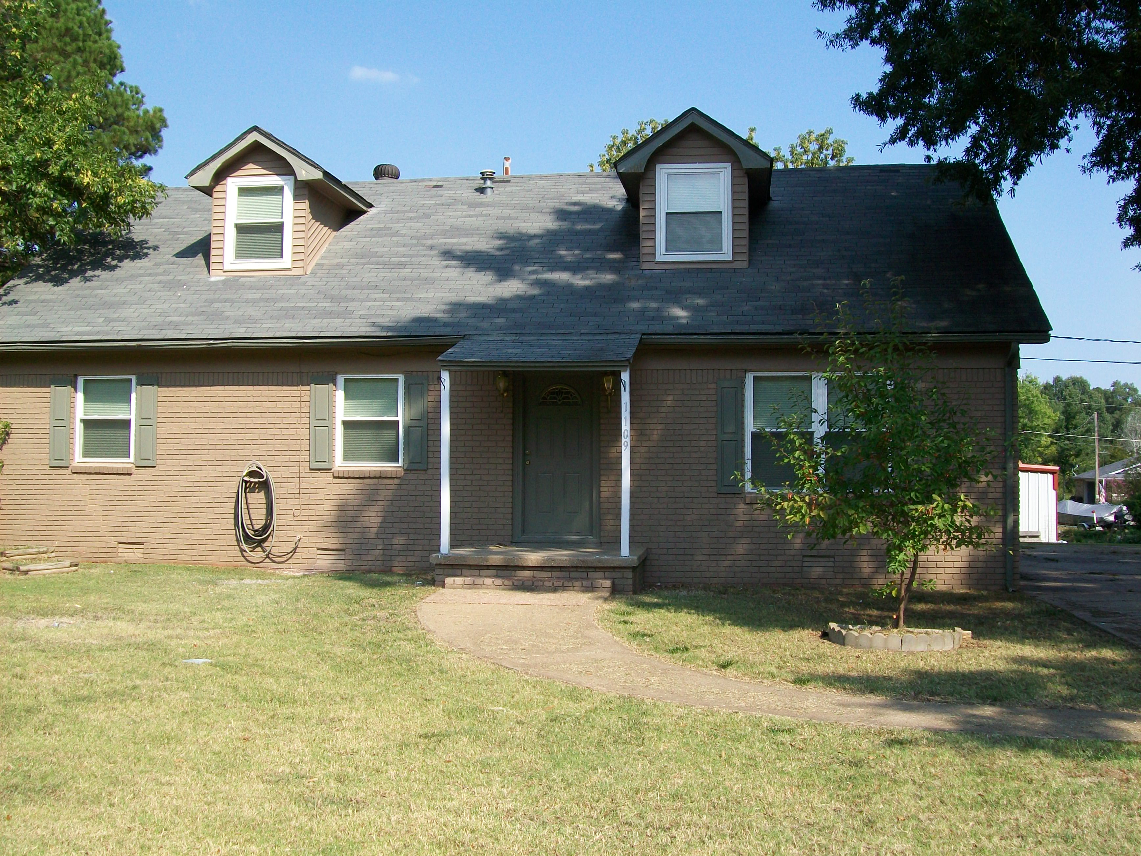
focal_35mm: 36
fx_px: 1187
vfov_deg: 39.7
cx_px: 570
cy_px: 428
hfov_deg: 51.4
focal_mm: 6
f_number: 4.8
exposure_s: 1/320
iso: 64
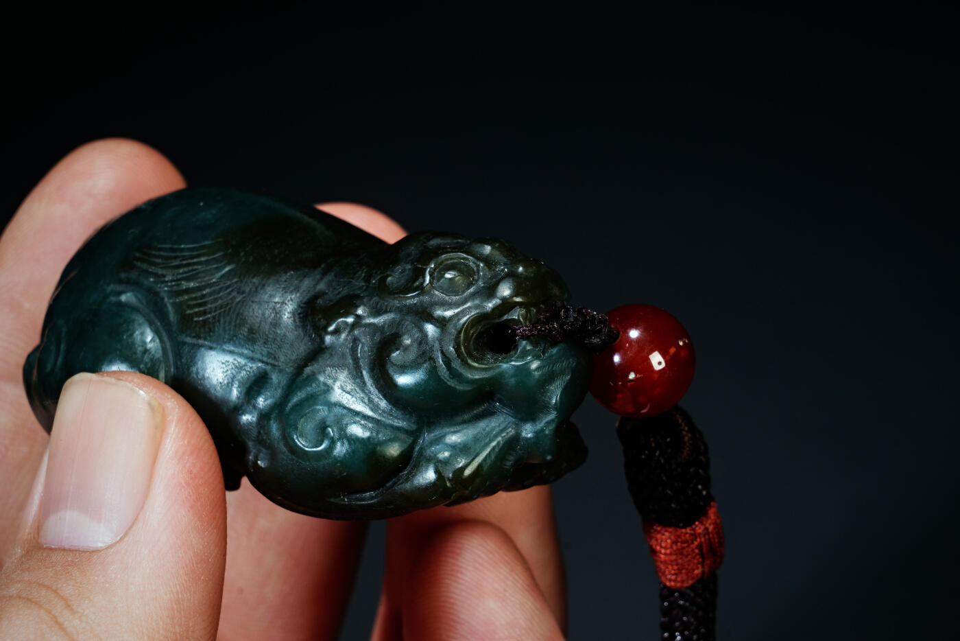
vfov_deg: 8.7
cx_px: 480
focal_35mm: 157
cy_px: 320
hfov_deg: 13.1
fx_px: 4187
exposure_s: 1/160
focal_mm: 105
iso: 100
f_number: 18
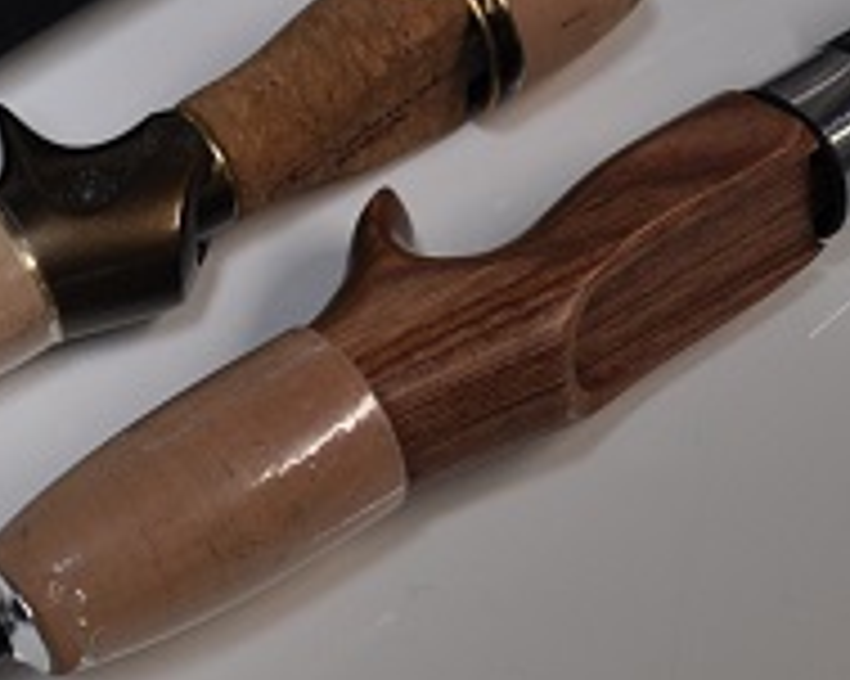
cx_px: 175
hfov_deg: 19.8
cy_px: 257
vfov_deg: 16.0
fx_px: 2414
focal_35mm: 96
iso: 400
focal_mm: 20
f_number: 4
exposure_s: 1/60
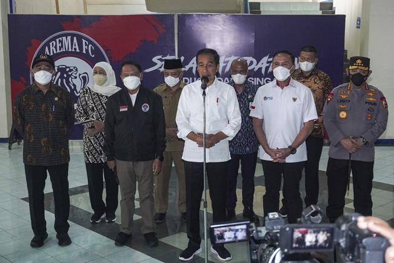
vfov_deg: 28.9
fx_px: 509
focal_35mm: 46
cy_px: 132
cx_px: 197
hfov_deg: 42.3
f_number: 5
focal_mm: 31
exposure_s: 1/125
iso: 2500
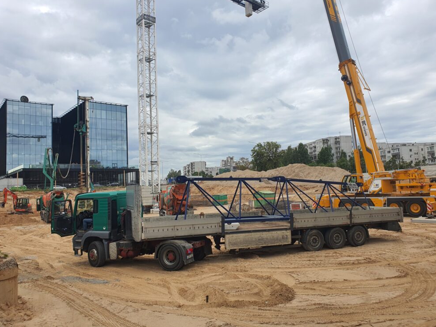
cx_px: 222
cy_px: 160
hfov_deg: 65.3
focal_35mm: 27
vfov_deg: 51.4
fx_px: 340
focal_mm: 4.3
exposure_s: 1/1500
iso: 50
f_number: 2.4
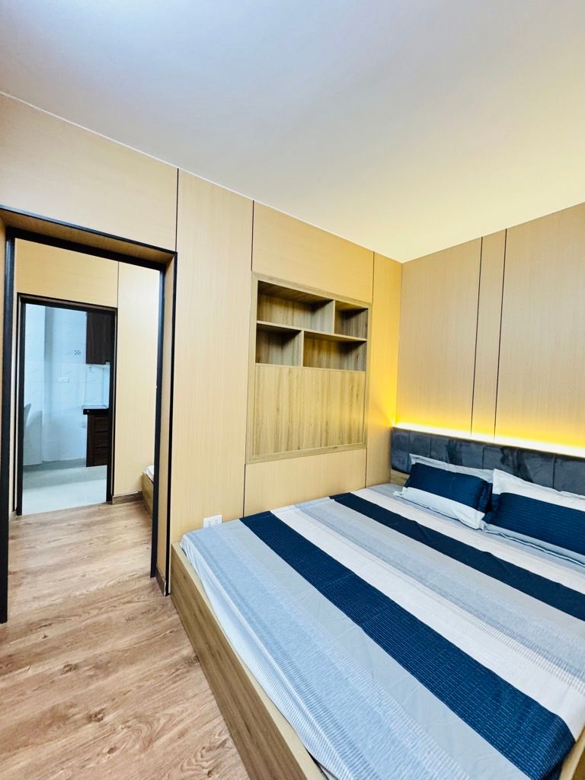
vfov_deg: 102.1
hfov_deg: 85.7
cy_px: 390
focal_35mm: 14
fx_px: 315
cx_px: 292
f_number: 2.2
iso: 500
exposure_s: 1/50
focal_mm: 2.22
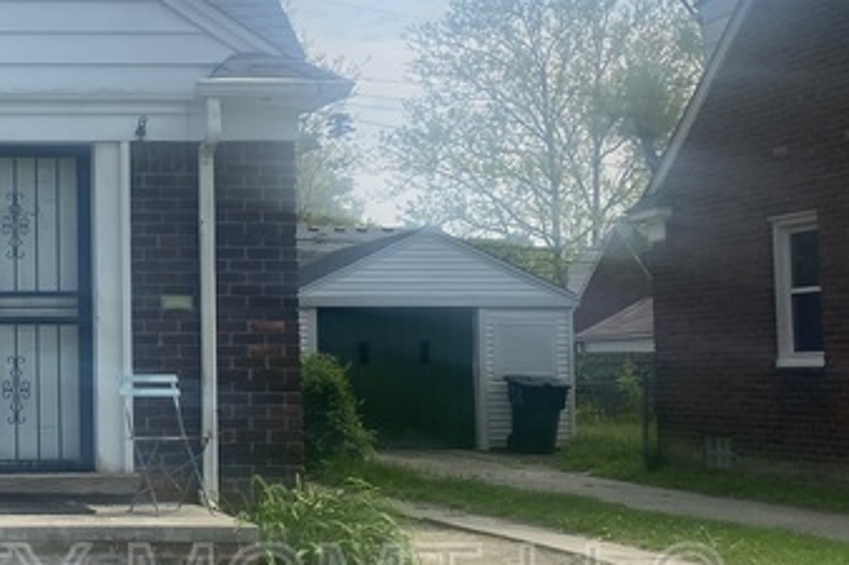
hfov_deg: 28.7
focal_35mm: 64
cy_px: 286
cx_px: -70
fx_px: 1509
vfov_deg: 21.2
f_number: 1.8
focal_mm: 4.25
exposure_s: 1/2410
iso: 32
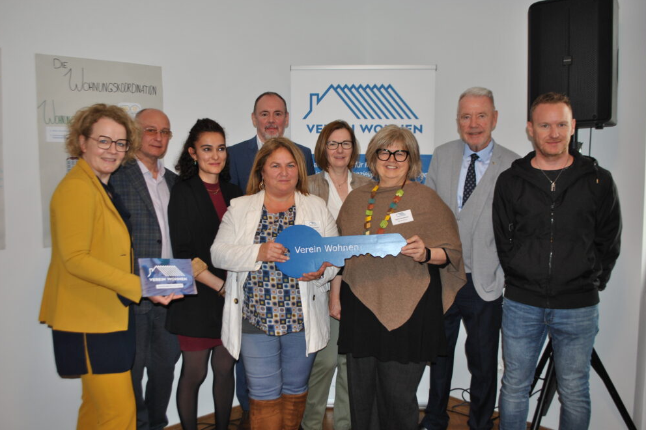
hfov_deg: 60.3
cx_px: 326
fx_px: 556
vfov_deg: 42.3
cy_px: 216
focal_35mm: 31
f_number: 3.8
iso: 200
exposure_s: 1/60
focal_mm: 20
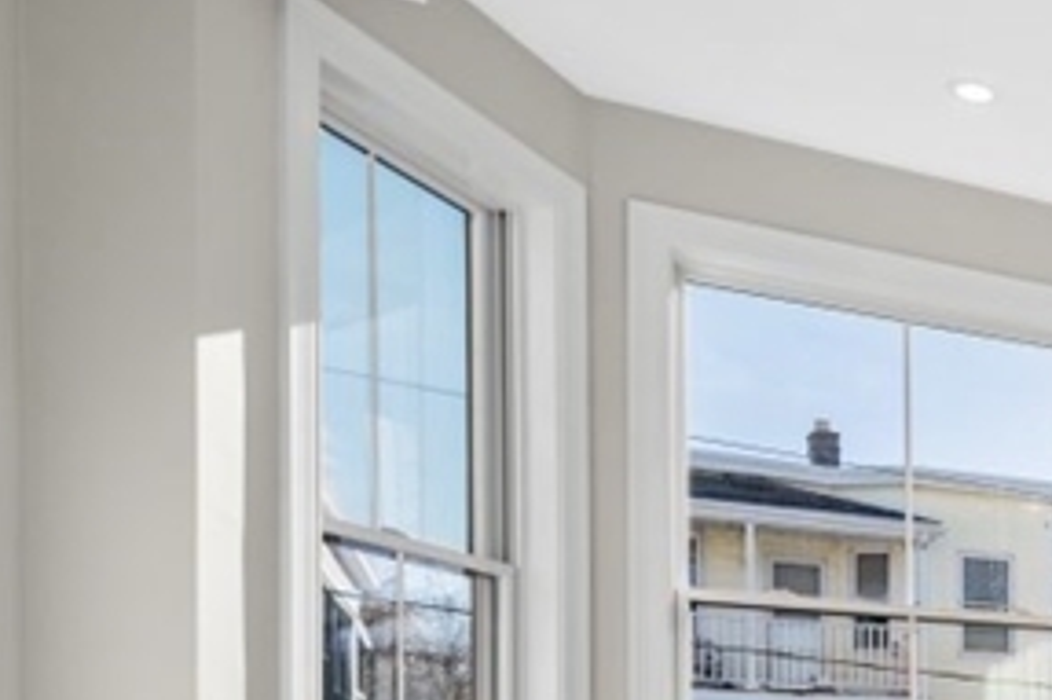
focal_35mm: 50
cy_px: 823
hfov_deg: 27.1
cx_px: 1594
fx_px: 1460
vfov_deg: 24.6
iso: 100
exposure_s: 1/500
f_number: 5.6
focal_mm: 14
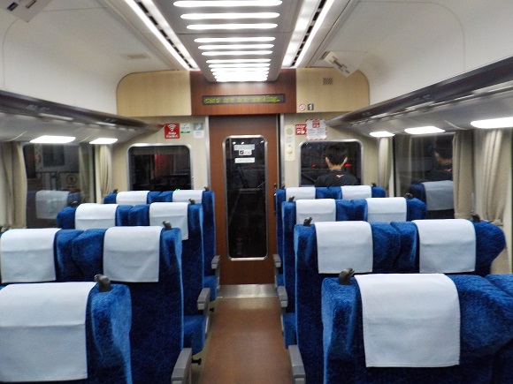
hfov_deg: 60.0
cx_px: 256
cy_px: 192
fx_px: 445
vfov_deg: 46.8
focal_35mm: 30
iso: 400
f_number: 3.3
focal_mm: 4.1
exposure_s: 1/20
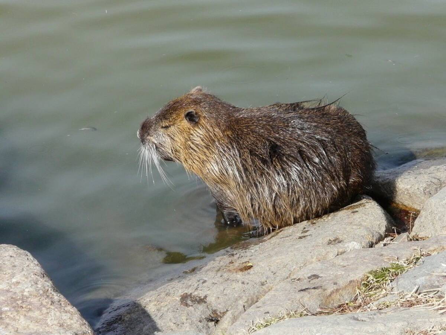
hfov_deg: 6.2
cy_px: 168
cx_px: 223
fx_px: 4136
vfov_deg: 4.6
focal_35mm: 321
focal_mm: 41.5
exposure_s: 1/320
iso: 100
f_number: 5.6
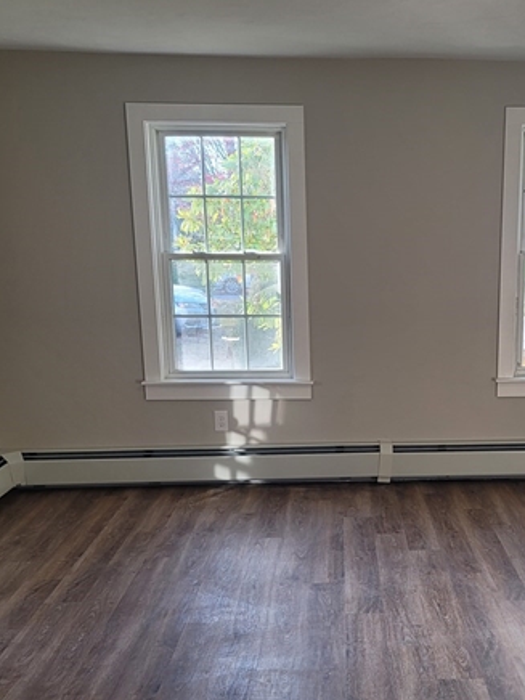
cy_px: 417
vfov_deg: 42.8
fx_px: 890
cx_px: 379
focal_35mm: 44
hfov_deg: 32.4
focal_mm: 7
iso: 80
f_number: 1.8
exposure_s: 1/120
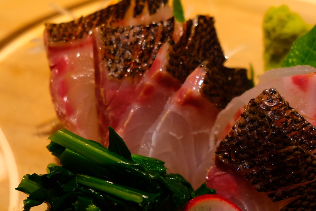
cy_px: 158
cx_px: 243
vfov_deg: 13.0
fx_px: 922
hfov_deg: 19.3
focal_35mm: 105
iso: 200
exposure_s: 1/45
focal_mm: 31.5
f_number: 3.6
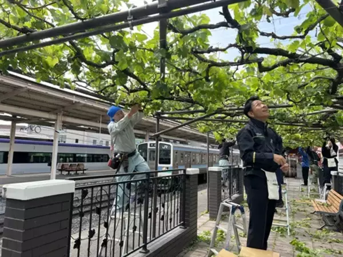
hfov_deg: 67.3
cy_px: 128
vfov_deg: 53.1
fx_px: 258
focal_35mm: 26
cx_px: 172
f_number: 1.5
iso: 50
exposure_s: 1/797
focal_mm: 5.7
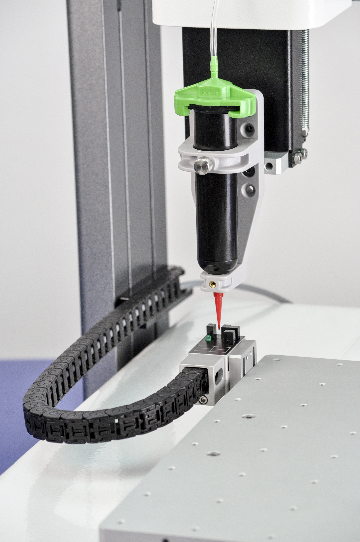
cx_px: 180
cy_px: 271
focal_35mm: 147
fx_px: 2211
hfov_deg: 9.3
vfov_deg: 14.0
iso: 1600
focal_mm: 98
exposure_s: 1/125
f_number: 8
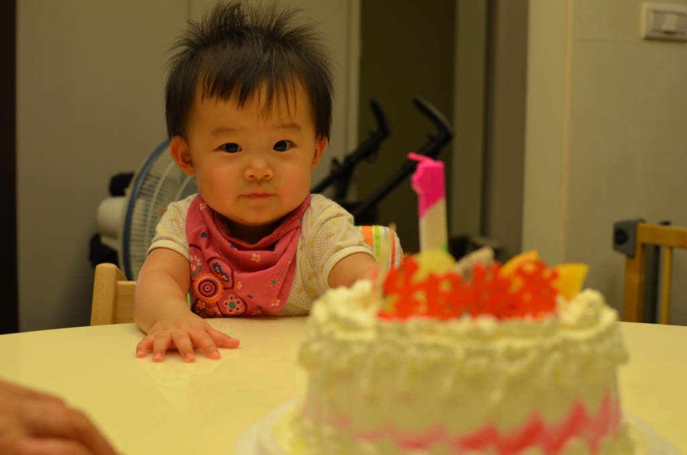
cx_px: 344
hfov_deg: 37.9
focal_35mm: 52
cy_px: 228
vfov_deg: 25.6
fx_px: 1000
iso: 500
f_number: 4
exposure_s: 1/60
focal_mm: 35
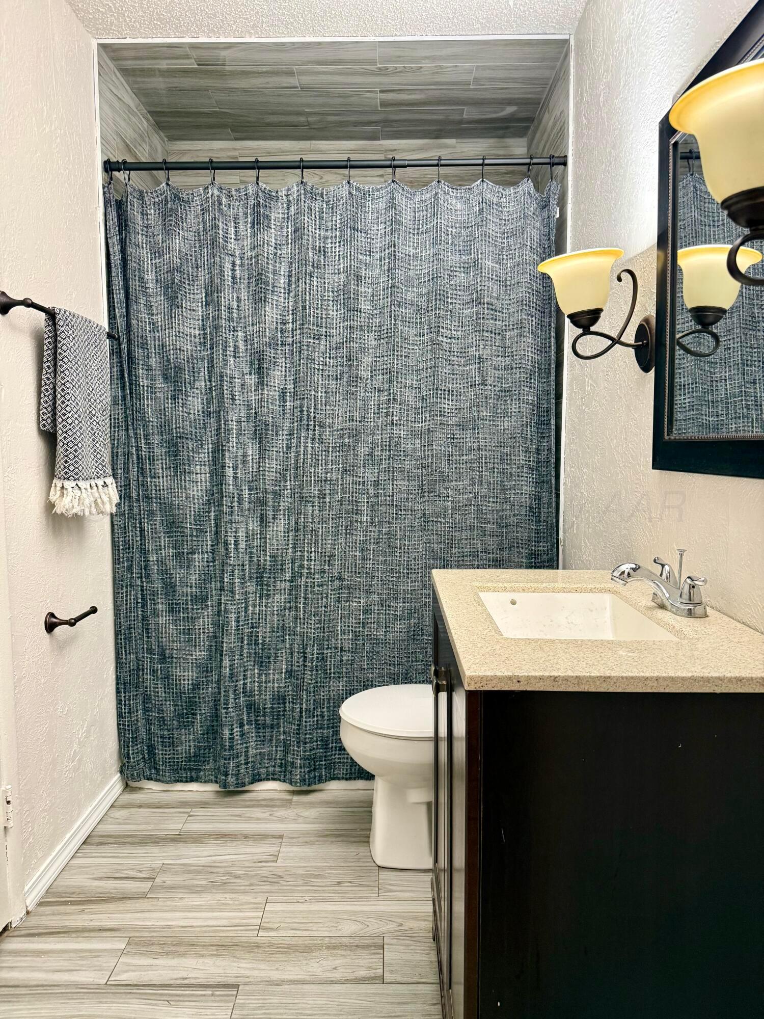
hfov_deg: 56.8
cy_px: 510
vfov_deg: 71.6
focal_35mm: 24
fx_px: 706
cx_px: 382
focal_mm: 6.76
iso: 320
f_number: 1.78
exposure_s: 1/60
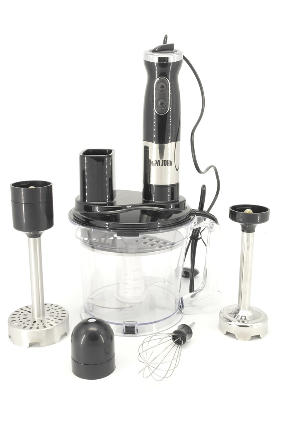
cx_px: 142
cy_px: 212
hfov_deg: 36.9
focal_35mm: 36
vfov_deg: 53.1
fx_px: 424
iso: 200
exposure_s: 1/1.25
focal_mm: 24
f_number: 22
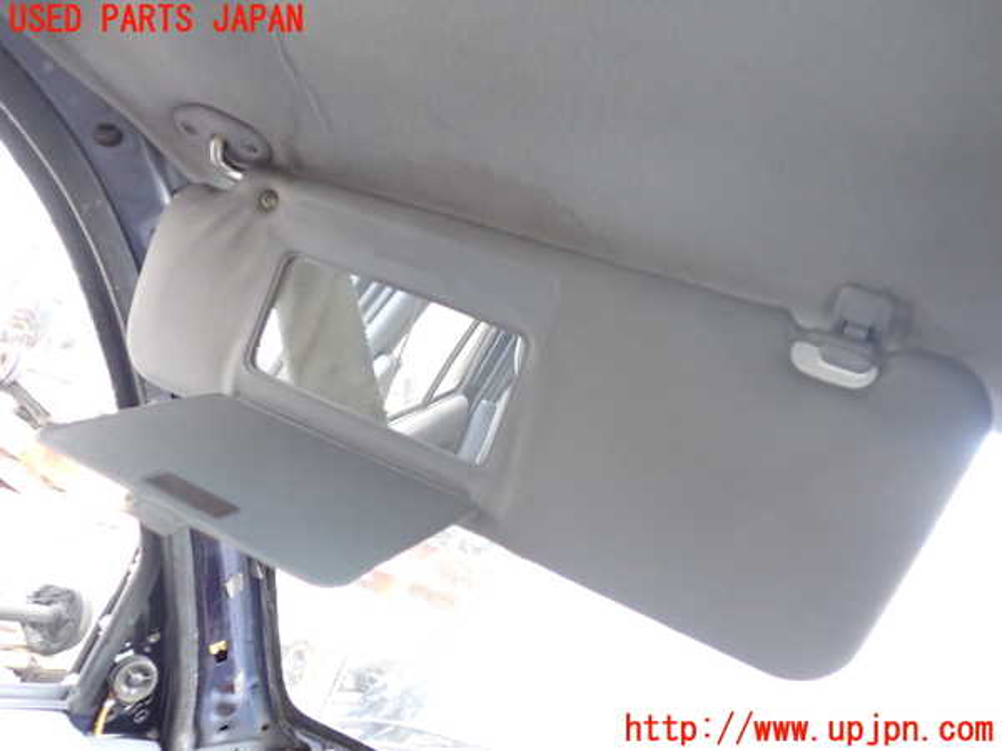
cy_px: 376
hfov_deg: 60.0
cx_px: 501
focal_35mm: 30
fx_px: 868
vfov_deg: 46.8
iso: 800
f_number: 2.3
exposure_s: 1/30
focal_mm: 5.4
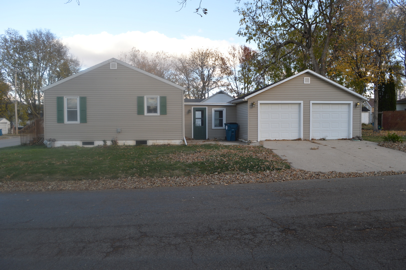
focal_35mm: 27
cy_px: 135
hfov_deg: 67.4
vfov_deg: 47.9
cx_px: 203
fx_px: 304
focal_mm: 18
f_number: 5.6
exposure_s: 1/125
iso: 125
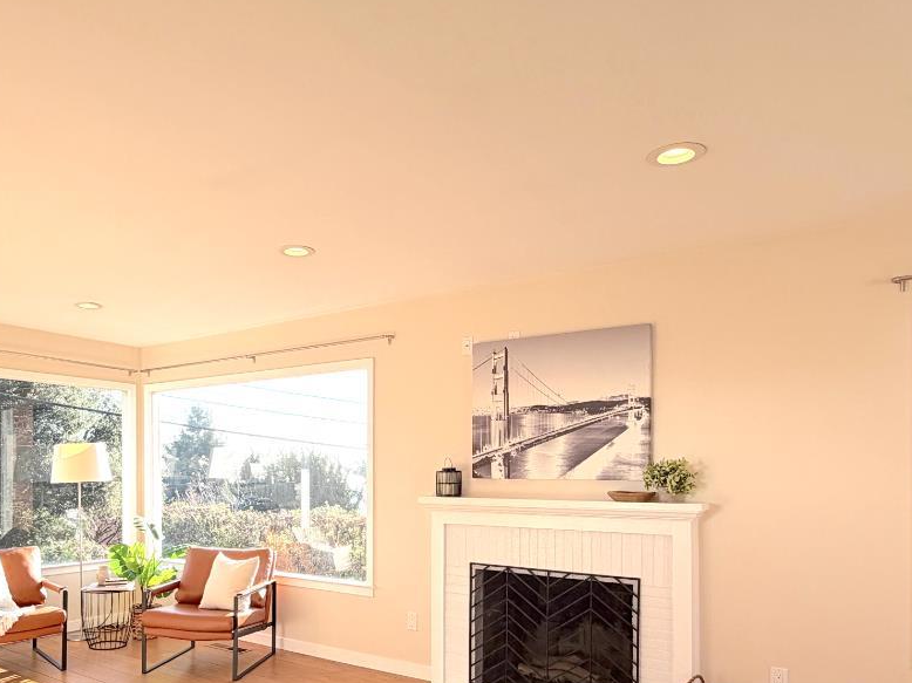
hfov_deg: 64.6
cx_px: 356
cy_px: 475
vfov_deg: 50.1
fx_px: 711
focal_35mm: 27
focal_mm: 2.22
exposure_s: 1/475
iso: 64
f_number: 2.2
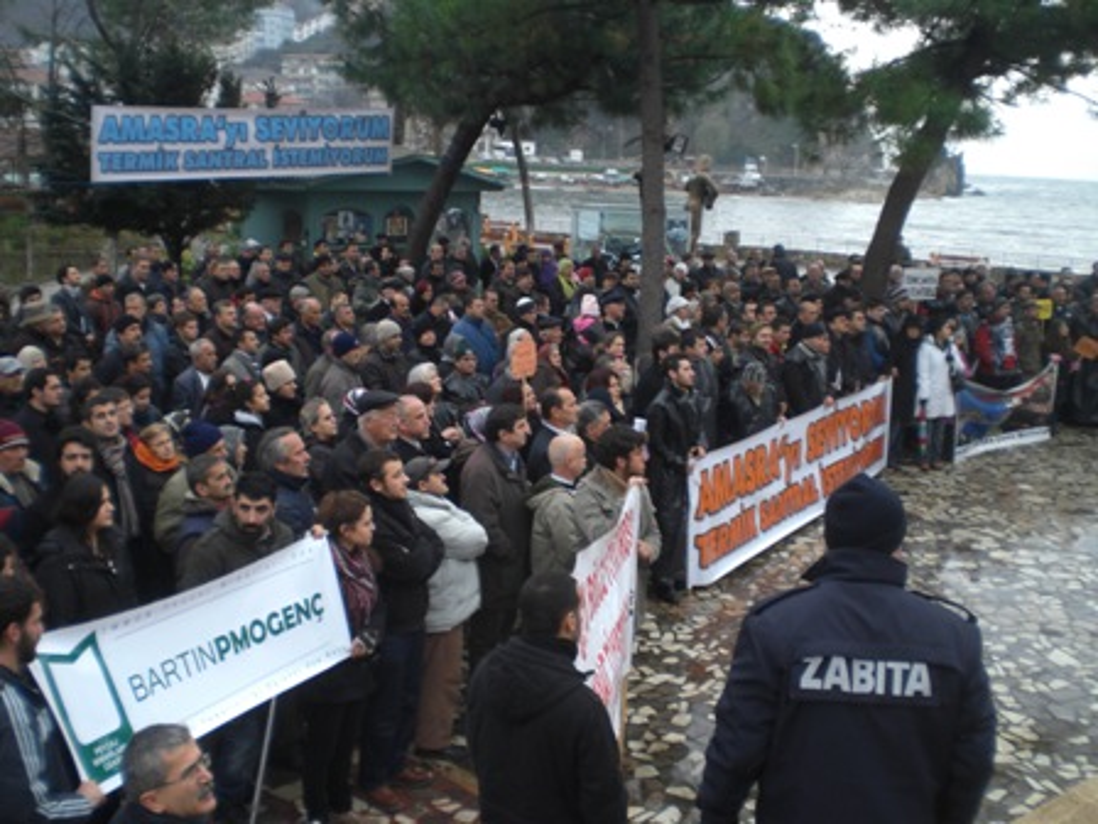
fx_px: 1205
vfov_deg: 37.7
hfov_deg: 49.0
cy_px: 412
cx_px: 549
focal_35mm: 38
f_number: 3.1
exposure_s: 1/60
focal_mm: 6.3
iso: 50
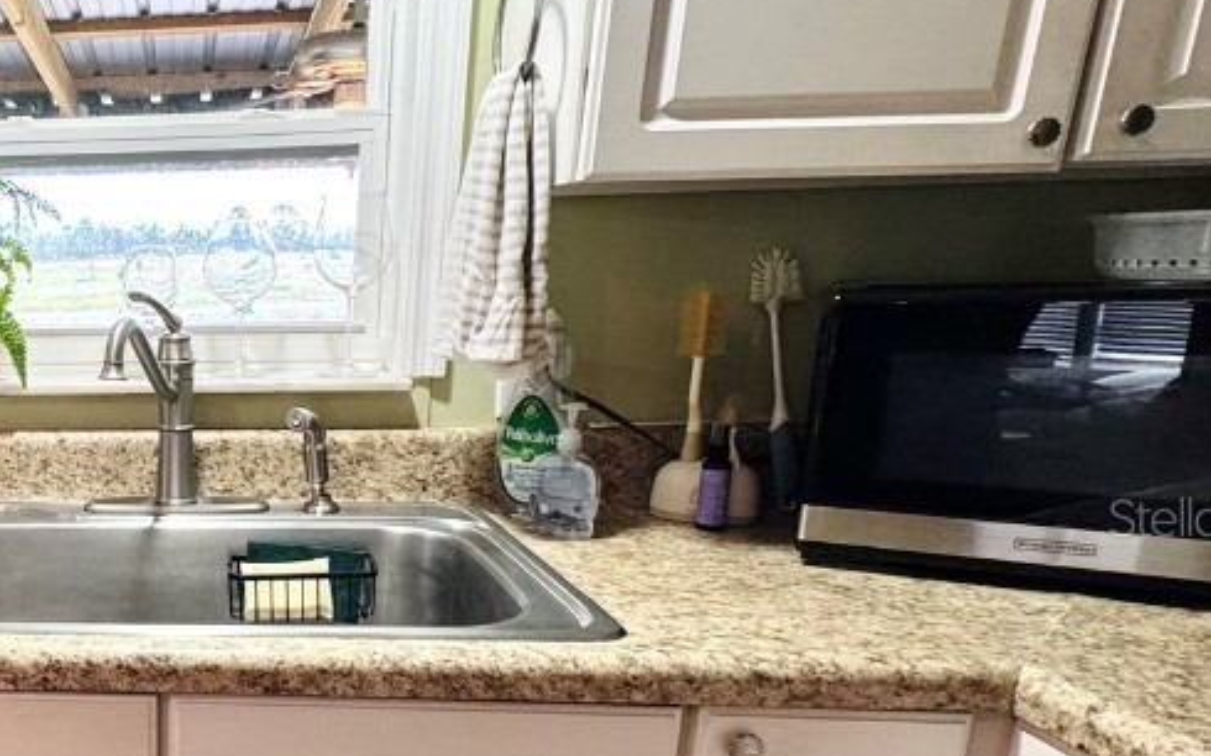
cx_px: 77
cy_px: 516
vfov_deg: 40.0
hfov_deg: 52.2
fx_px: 1023
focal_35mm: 31
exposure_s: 1/60
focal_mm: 2.22
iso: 250
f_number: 2.2
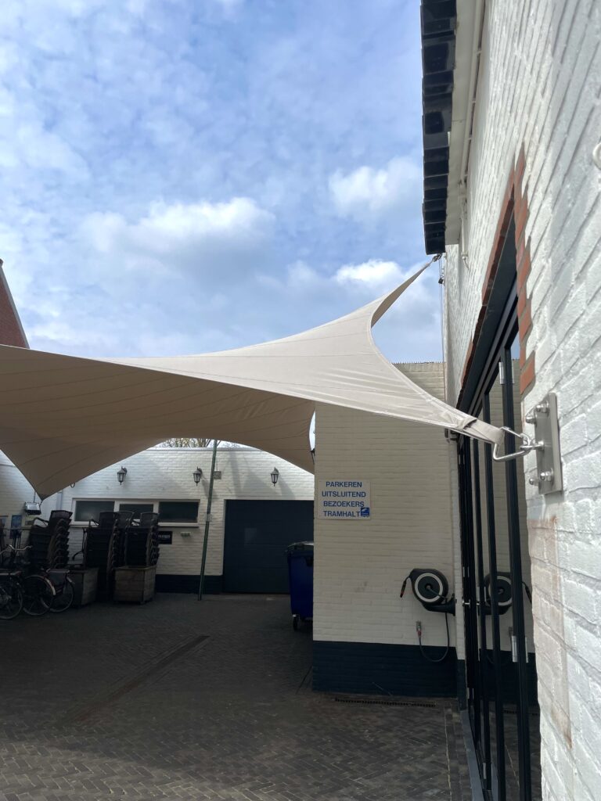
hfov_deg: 53.1
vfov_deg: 67.3
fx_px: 602
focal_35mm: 26
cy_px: 400
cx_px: 300
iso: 32
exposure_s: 1/5291
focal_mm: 4.2
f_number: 1.6
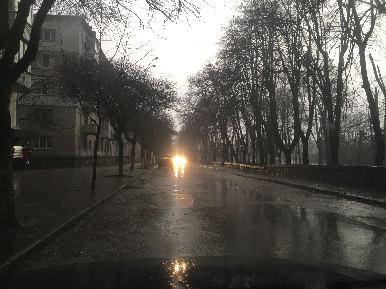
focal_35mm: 29
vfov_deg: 48.2
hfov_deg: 61.7
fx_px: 323
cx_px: 193
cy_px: 144
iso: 64
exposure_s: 1/33
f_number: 2.2
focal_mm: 4.15
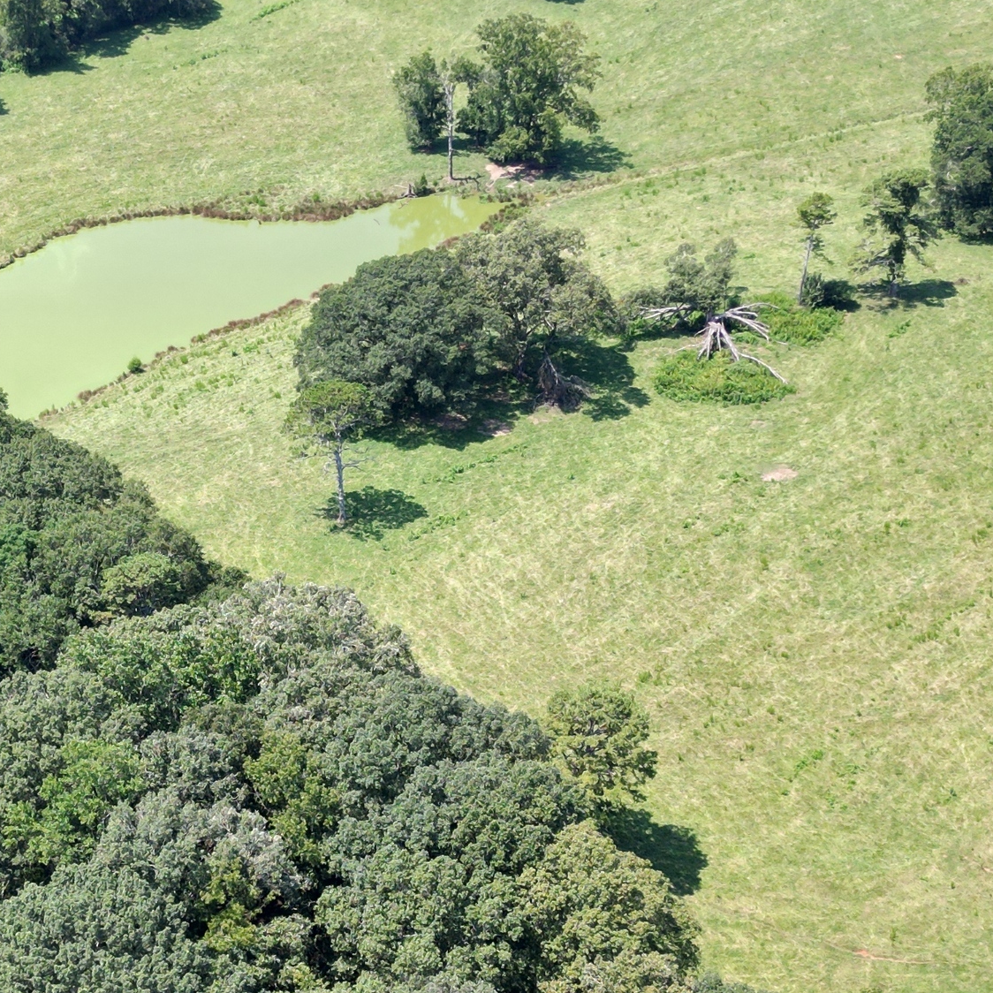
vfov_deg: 29.5
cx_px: 269
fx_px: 1882
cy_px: 547
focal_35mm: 58
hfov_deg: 29.2
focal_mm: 6.72
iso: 100
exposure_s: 1/1250
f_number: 1.7
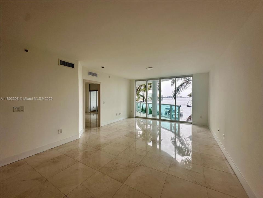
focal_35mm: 14
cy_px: 99
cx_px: 132
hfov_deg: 102.1
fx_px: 106
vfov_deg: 85.7
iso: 50
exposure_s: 1/99
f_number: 2.2
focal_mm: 2.22
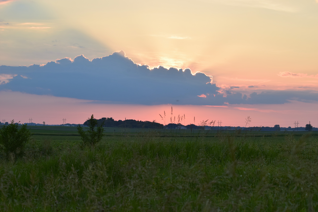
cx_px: 159
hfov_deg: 19.5
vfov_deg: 13.0
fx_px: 927
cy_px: 106
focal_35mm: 105
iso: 400
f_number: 10
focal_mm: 70
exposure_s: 1/320
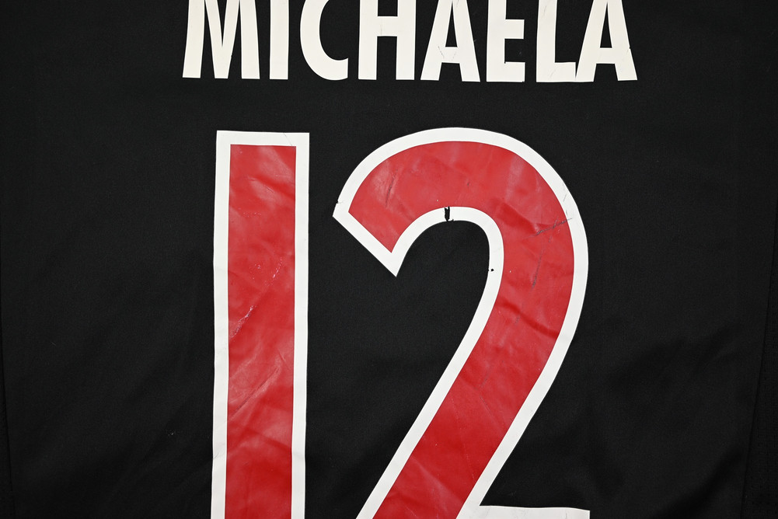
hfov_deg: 56.5
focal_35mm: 34
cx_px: 389
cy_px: 260
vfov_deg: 39.4
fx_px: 724
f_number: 5
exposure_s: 1/125
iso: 200
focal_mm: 33.5
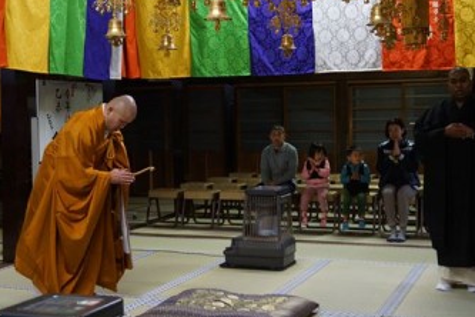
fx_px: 712
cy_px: 129
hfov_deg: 36.9
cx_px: 250
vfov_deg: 25.0
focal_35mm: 54
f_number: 4.5
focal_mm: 30
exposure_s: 1/30
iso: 1600
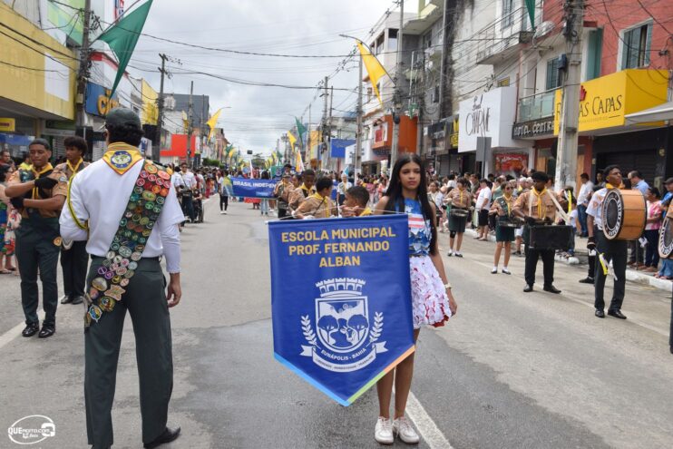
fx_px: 785
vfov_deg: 31.9
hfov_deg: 46.4
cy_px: 224
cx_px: 336
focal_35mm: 42
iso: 200
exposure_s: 1/320
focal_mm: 28
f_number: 9
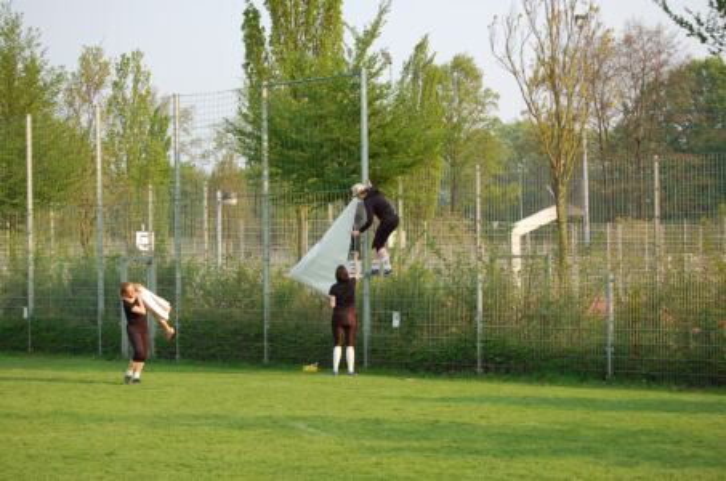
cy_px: 240
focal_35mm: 82
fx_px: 1660
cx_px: 363
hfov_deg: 24.7
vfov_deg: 16.5
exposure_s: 1/500
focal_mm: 55
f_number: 5.6
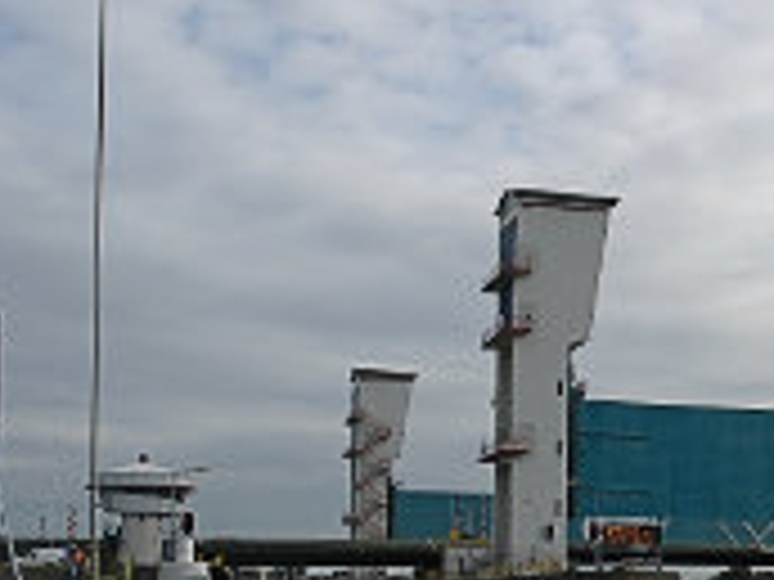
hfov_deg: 26.1
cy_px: 544
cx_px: 911
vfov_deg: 21.4
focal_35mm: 67
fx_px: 1498
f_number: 9
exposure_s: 1/180
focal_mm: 18
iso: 100
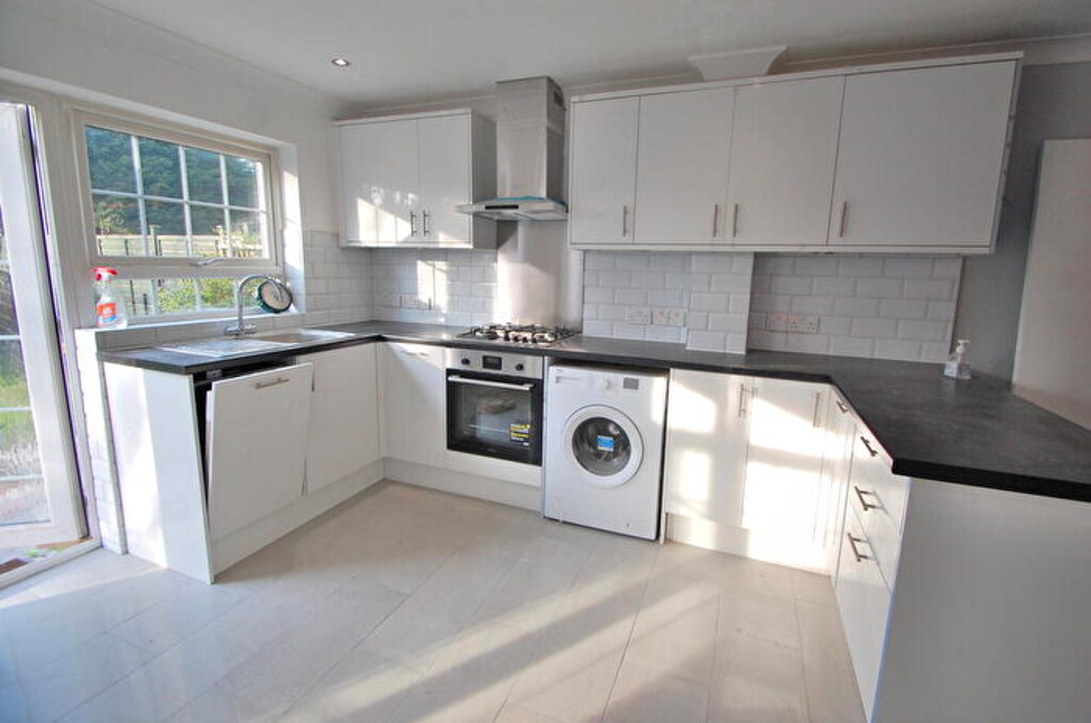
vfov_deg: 77.1
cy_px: 362
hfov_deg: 100.5
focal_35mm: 15
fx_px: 454
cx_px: 546
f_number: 5.6
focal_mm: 10
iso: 360
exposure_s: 1/125
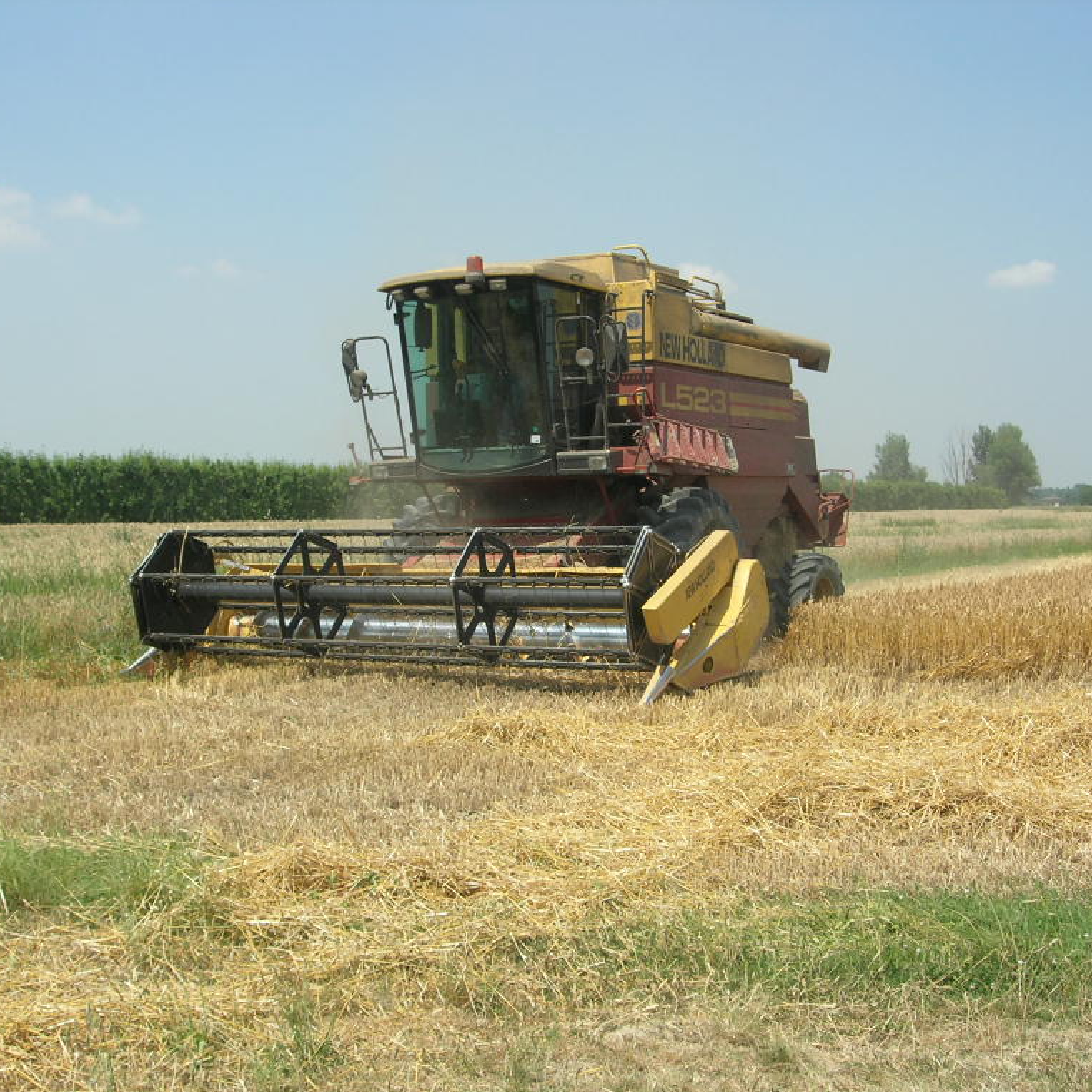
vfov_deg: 37.6
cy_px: 545
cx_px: 532
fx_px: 1606
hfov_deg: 37.5
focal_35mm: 45
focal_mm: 7.8
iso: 64
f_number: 4.8
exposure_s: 1/526
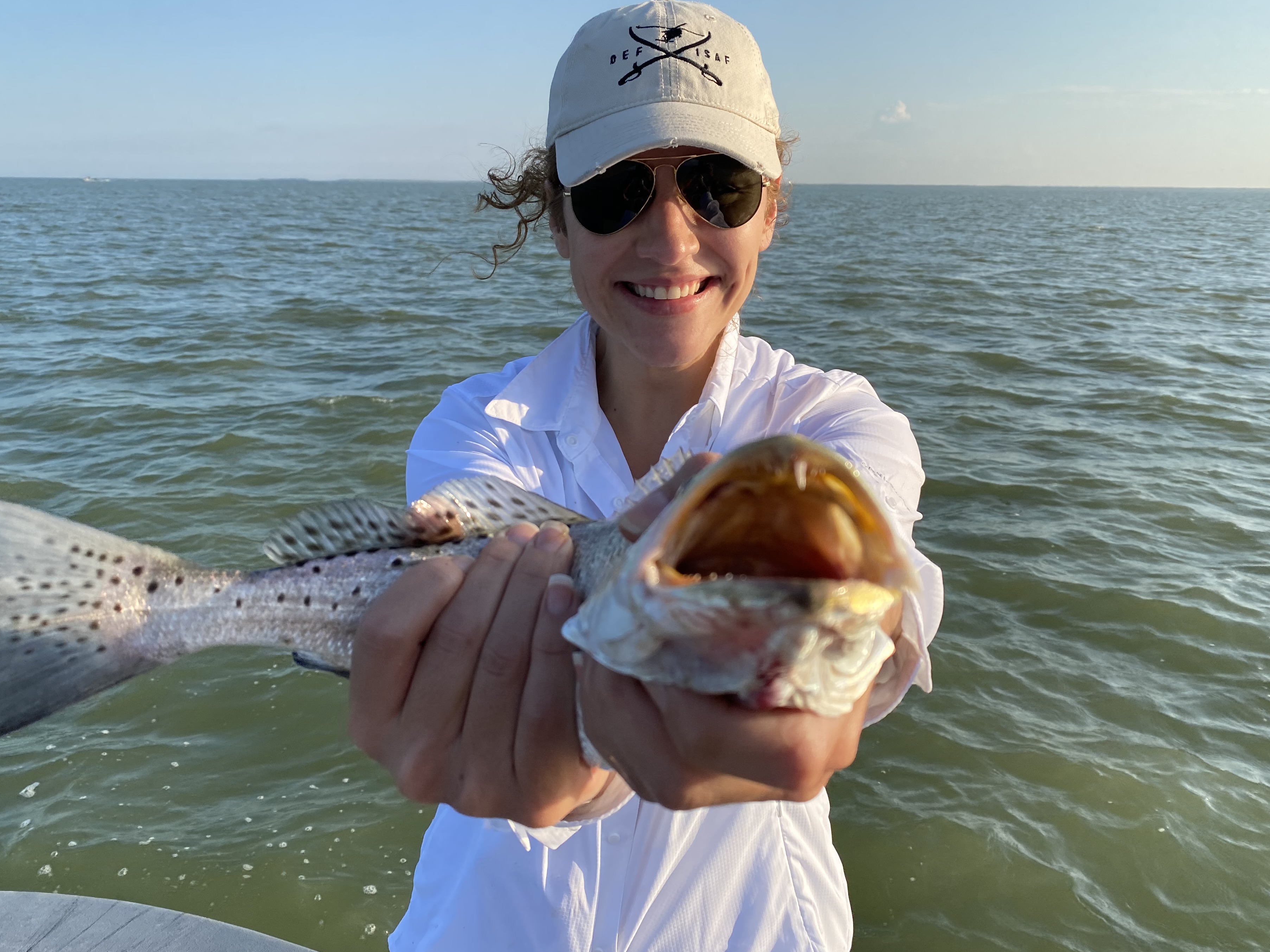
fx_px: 1064
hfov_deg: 61.6
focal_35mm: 29
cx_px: 591
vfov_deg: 48.2
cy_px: 434
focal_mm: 4.25
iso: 32
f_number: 1.8
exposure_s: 1/1678
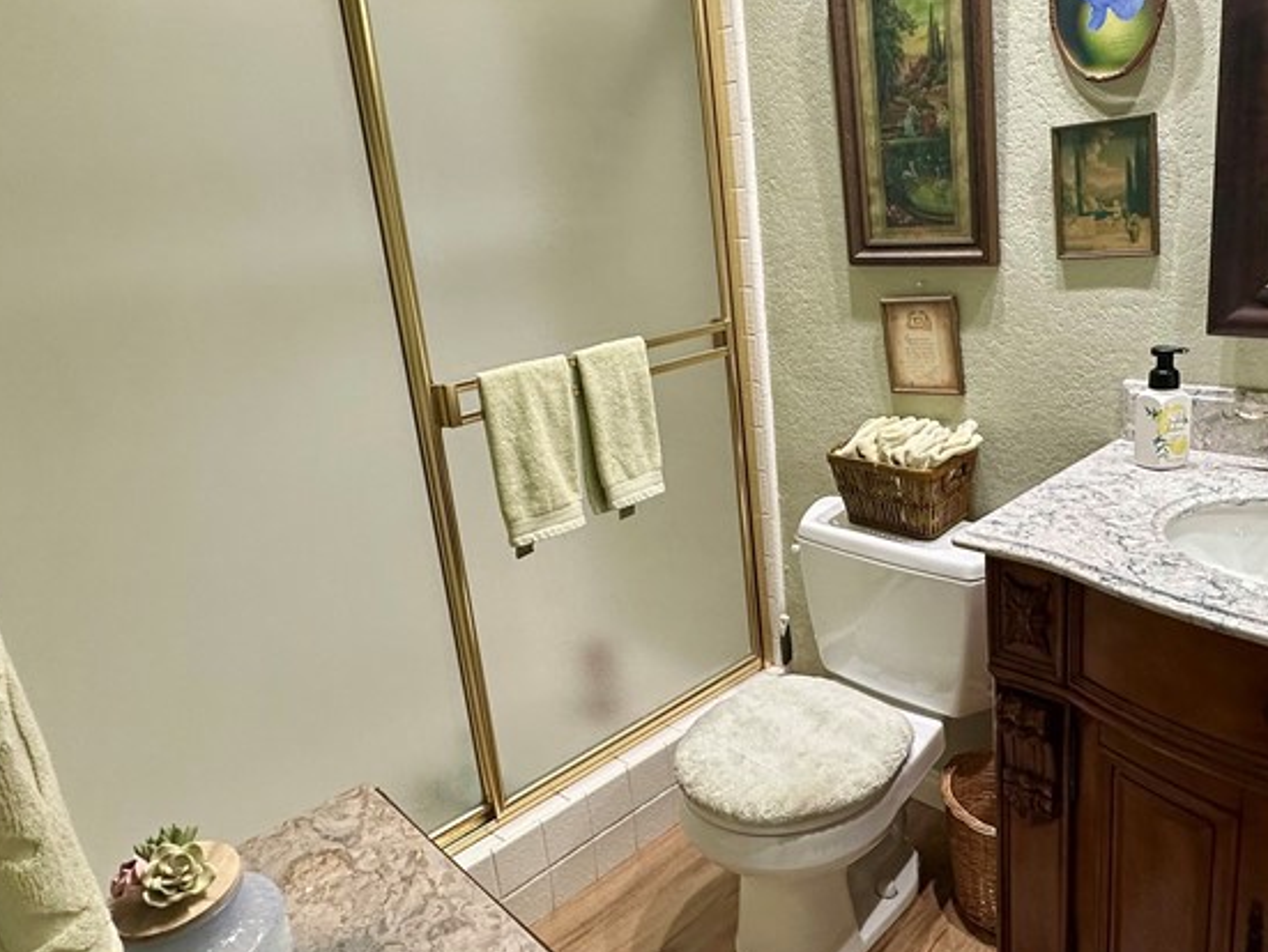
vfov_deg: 53.0
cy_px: 432
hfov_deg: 66.8
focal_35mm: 26
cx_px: 739
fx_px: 953
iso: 160
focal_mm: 2.22
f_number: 2.2
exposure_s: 1/60
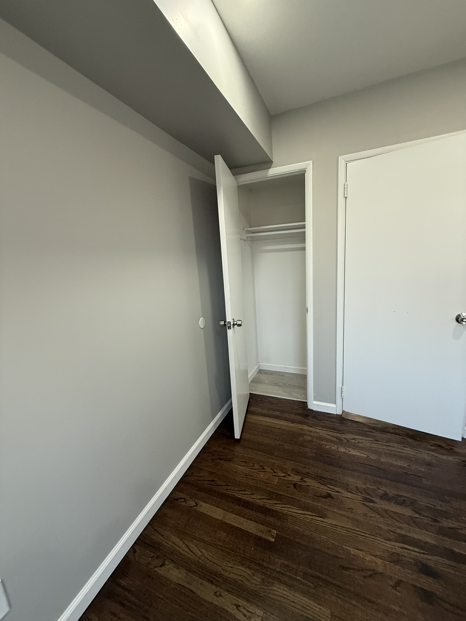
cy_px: 310
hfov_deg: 85.7
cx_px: 233
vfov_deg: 102.1
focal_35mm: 14
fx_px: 251
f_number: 2.2
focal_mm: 2.22
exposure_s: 1/60
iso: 200
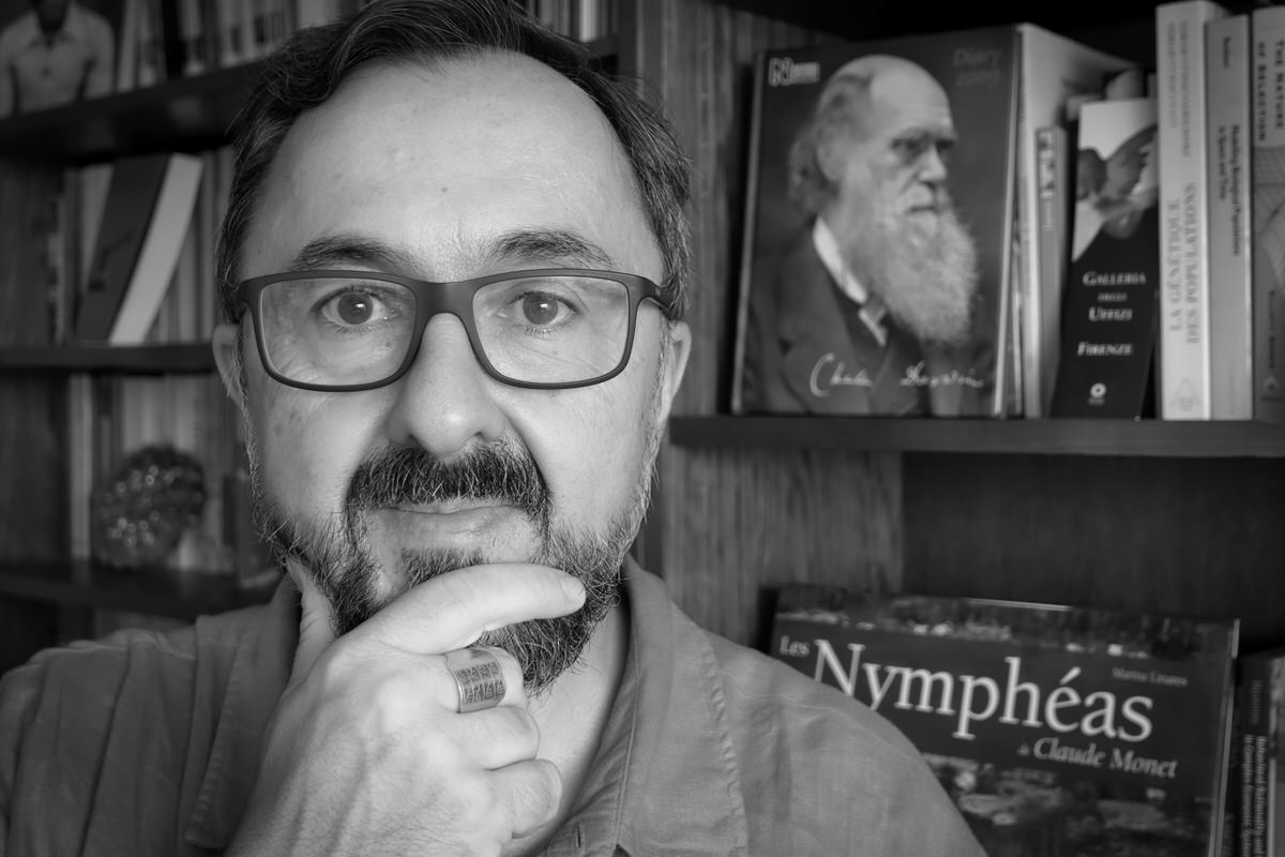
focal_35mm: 48
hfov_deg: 41.1
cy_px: 428
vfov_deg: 28.1
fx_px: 1713
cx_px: 642
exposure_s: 1/50
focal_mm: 17.49
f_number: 2.8
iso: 250
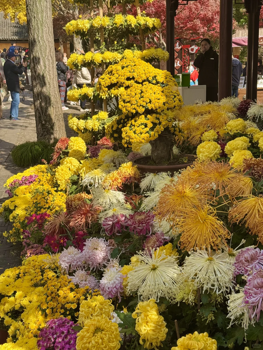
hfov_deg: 30.3
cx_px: 132
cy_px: 175
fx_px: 486
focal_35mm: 48
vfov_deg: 39.7
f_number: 1.78
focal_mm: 6.76
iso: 64
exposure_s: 1/2045
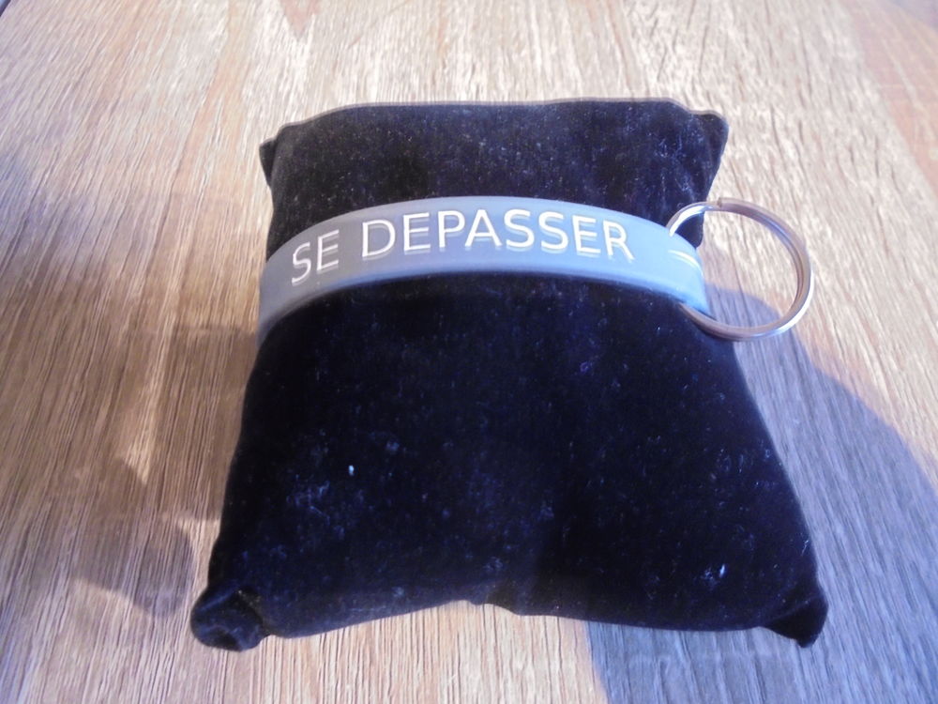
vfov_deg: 53.1
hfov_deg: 67.3
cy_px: 352
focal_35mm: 26
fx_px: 705
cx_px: 469
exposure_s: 1/4
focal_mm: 4.6
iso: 400
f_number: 3.5
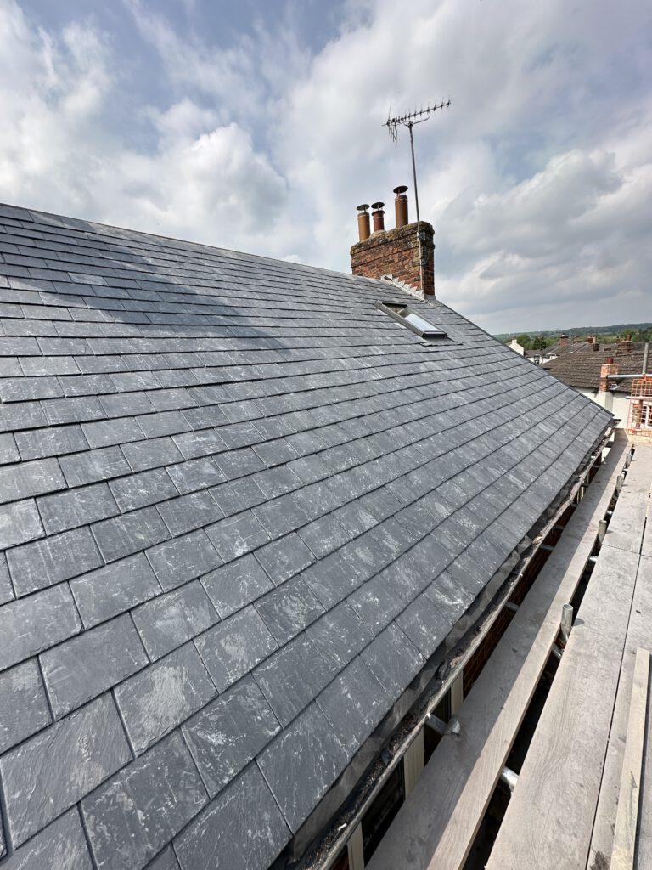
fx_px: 352
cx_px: 326
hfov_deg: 85.7
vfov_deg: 102.1
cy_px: 435
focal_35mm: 14
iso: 40
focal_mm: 2.22
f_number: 2.2
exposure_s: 1/1642
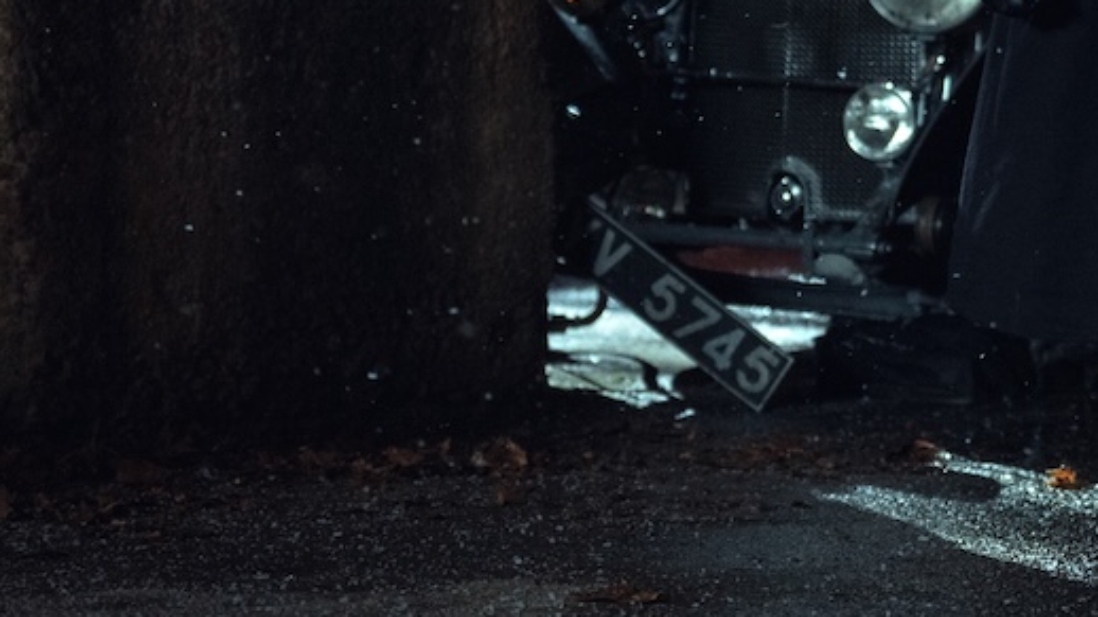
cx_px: 1227
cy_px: 11
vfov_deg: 7.1
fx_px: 4948
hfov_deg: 12.4
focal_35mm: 170
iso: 3200
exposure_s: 1/320
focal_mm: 70
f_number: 2.8
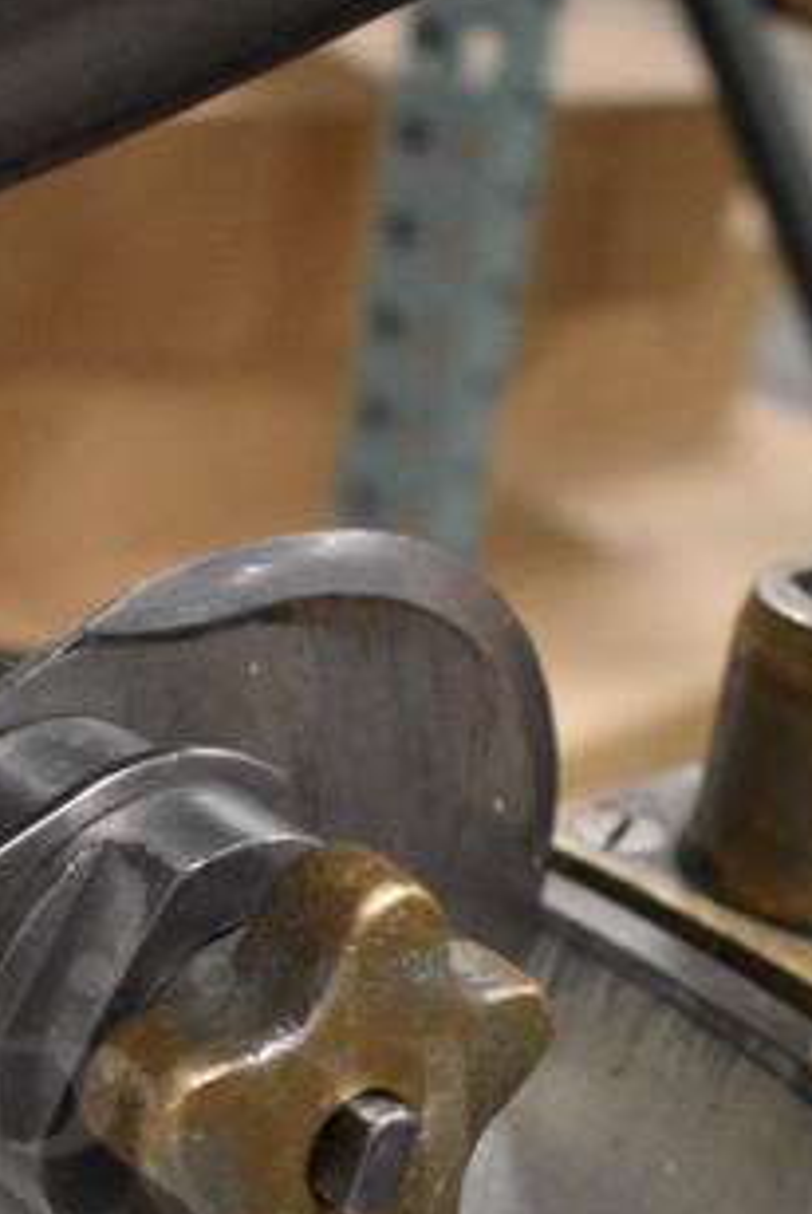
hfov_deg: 17.0
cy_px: 1137
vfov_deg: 24.5
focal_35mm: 80
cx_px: 213
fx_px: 2700
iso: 3200
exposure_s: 1/125
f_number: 3.5
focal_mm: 18
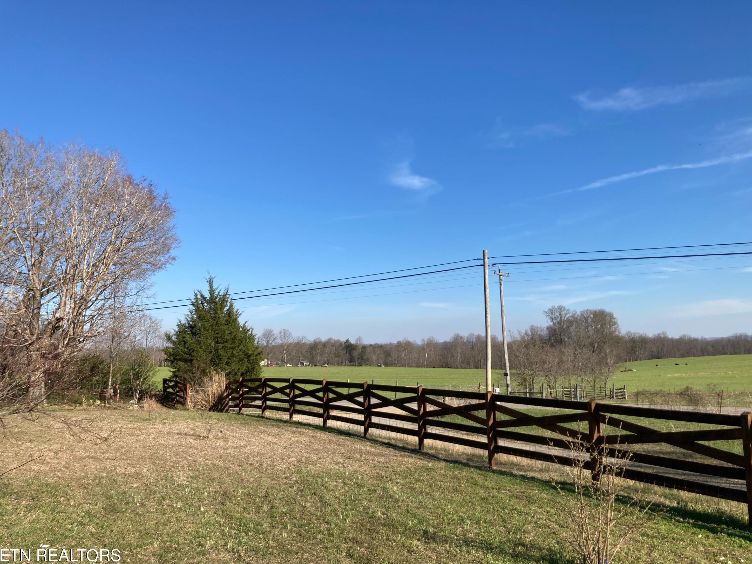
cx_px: 387
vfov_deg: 48.2
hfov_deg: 61.7
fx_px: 630
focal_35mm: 29
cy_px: 290
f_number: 1.8
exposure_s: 1/1946
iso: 20
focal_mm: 3.99
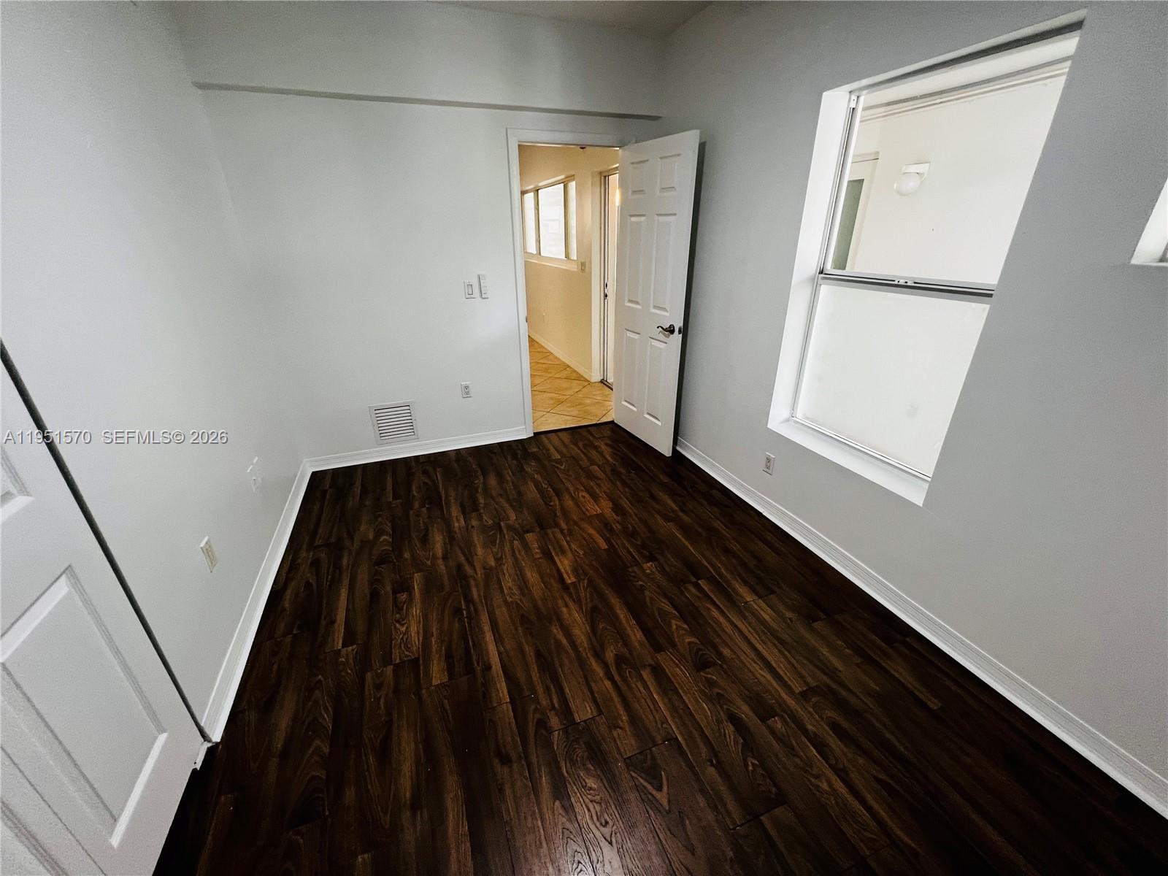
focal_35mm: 13
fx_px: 439
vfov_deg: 89.9
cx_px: 584
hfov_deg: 106.2
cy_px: 438
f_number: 1.8
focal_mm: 1.57
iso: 200
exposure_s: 1/60
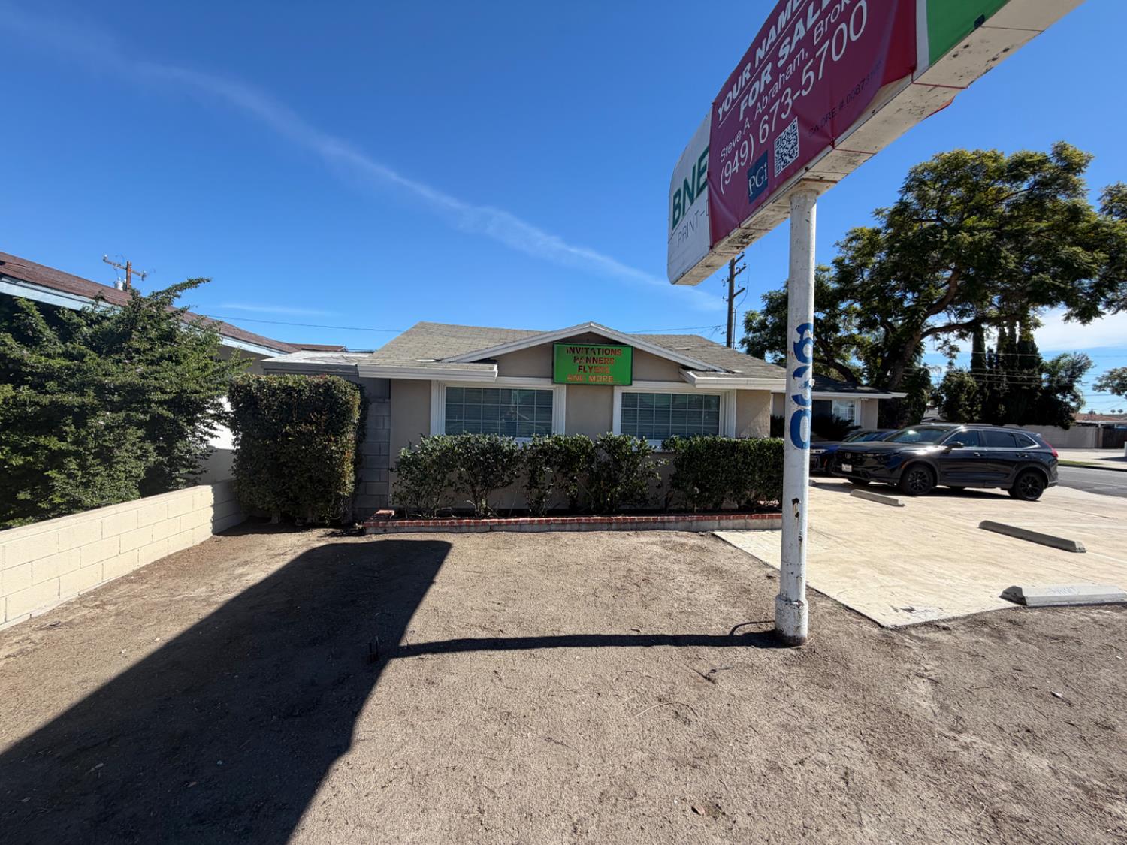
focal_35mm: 14
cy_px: 422
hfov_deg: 102.1
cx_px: 564
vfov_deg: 85.7
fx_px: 456
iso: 25
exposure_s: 1/770
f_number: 2.2
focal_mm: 2.22
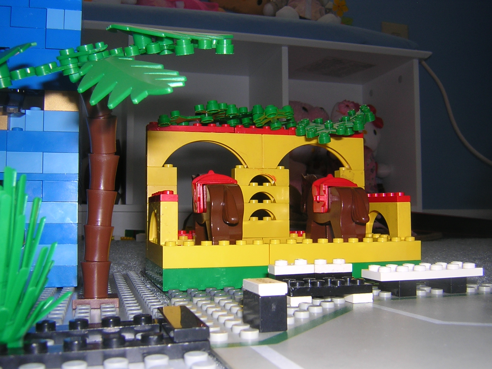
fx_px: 512
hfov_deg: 51.4
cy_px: 184
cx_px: 246
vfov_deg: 39.7
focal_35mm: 36
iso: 100
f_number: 5.2
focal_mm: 4.7
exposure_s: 1/60.1
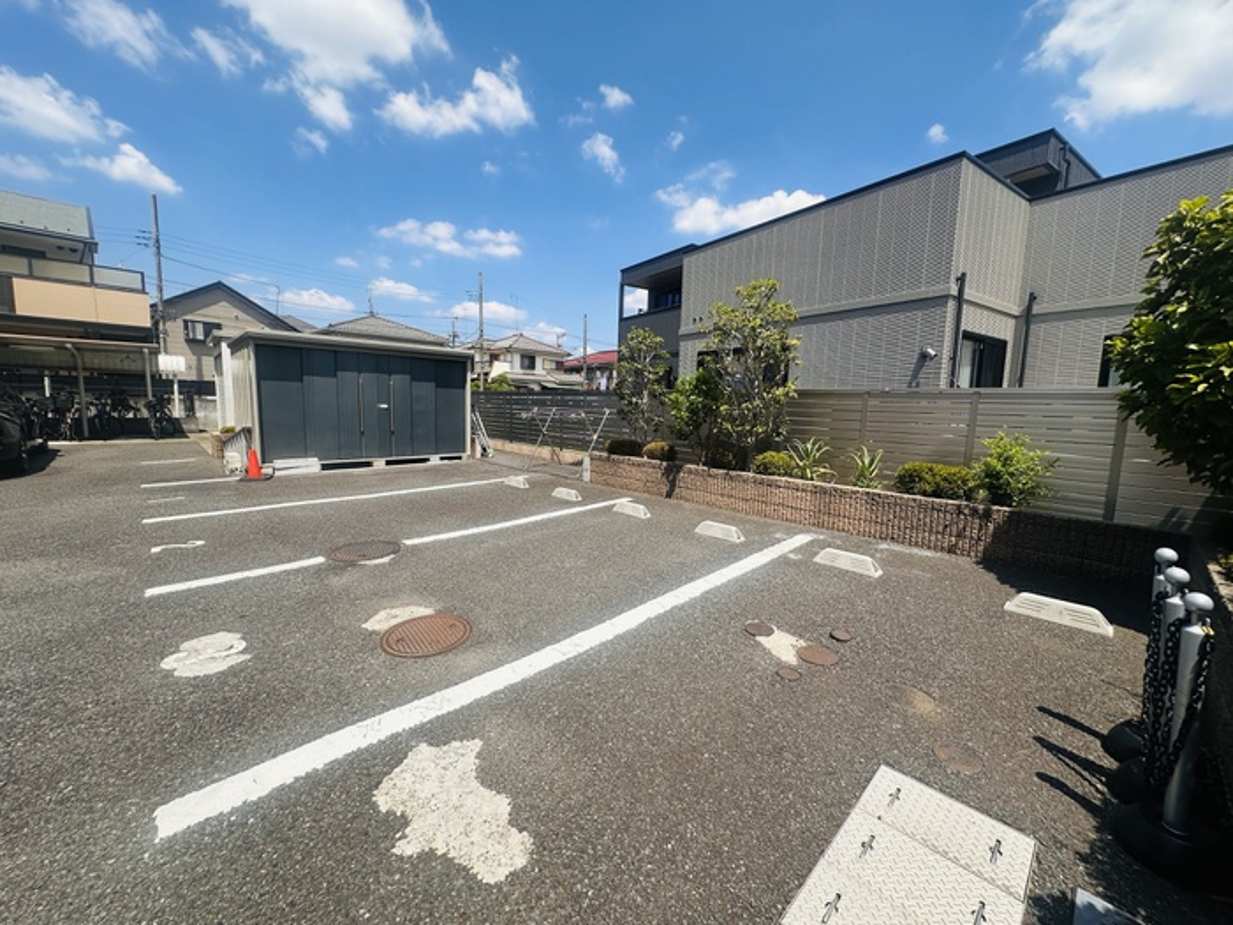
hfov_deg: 102.1
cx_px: 616
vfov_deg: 85.7
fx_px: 499
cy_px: 462
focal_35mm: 14
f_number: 2.2
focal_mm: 2.22
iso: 40
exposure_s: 1/1618
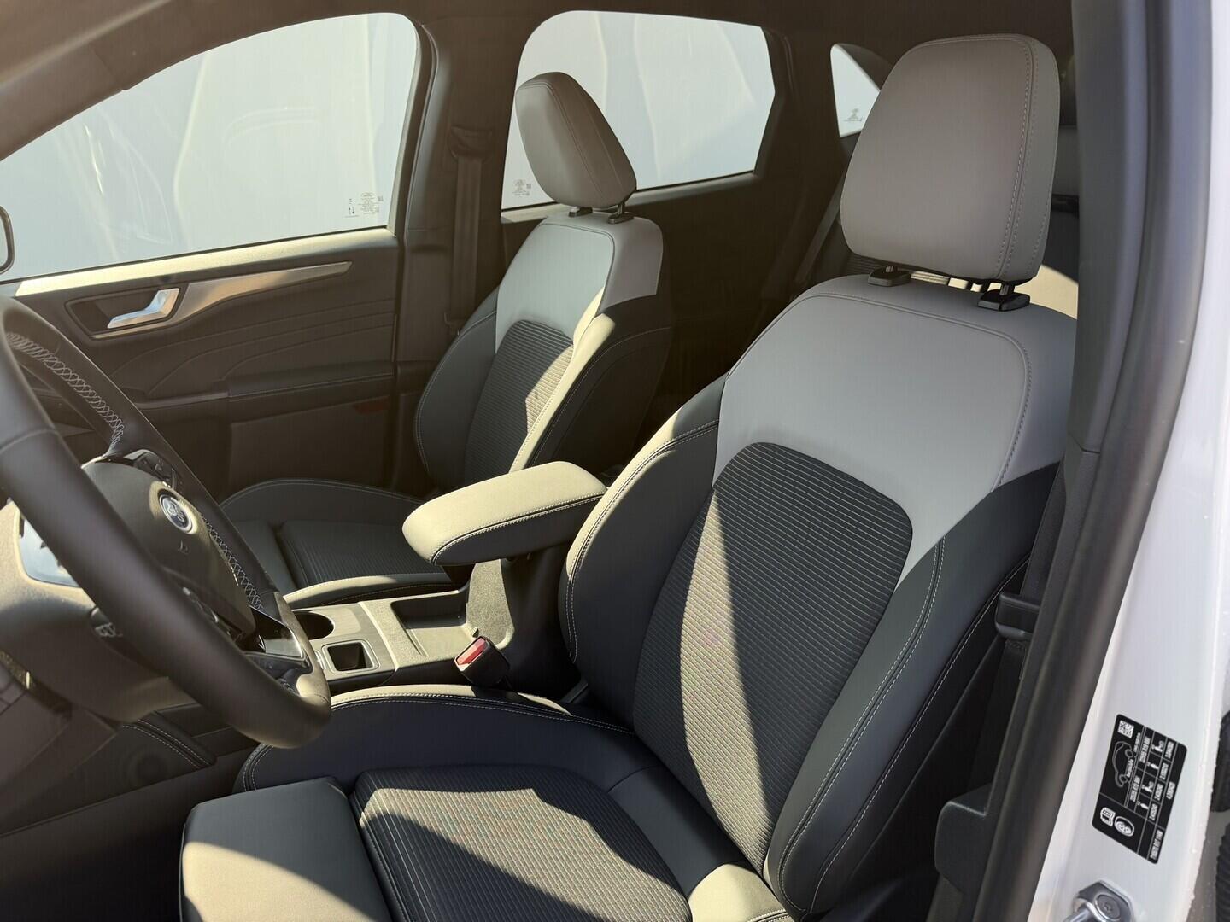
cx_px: 615
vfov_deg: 56.8
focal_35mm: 24
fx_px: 853
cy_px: 461
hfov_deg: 71.6
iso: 100
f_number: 1.78
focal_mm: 6.76
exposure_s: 1/521
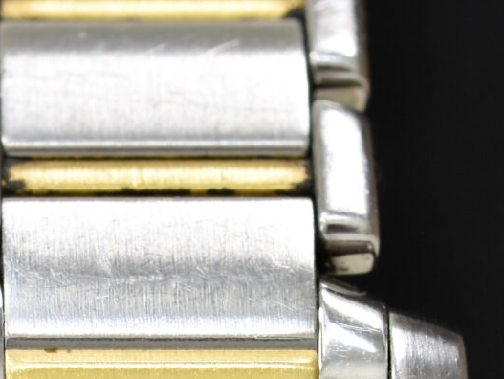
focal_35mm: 630
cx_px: -26
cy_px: 609
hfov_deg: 3.1
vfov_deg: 2.4
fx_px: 9179
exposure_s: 1/6
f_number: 8
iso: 100
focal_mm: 90
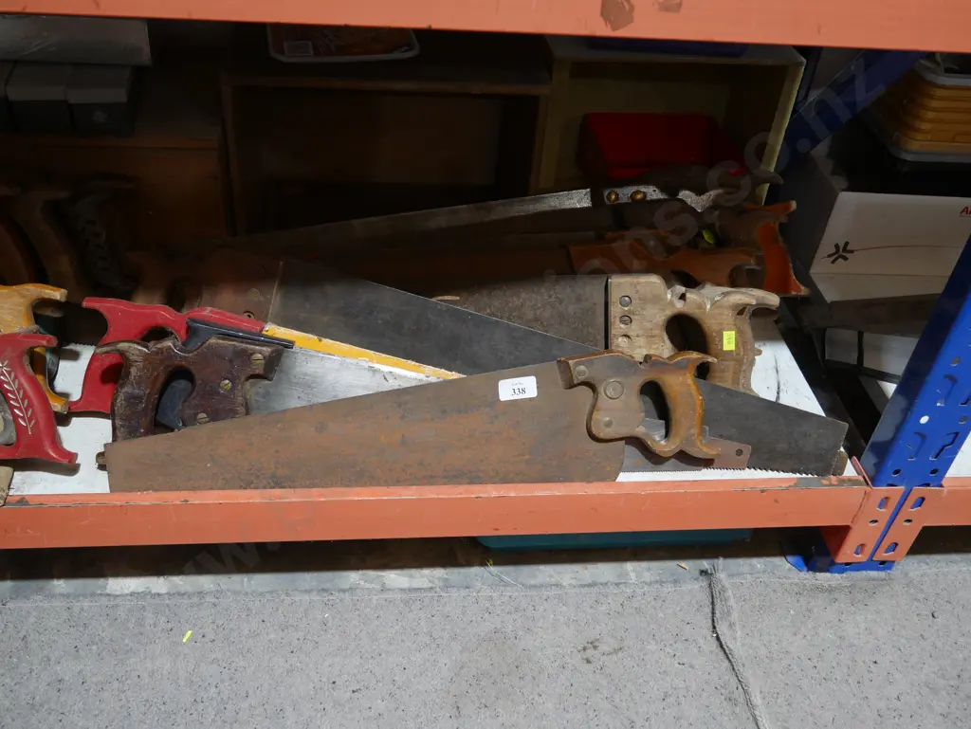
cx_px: 486
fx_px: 954
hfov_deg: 53.9
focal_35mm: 34
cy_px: 364
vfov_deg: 41.8
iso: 500
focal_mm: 17
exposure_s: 1/60
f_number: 4
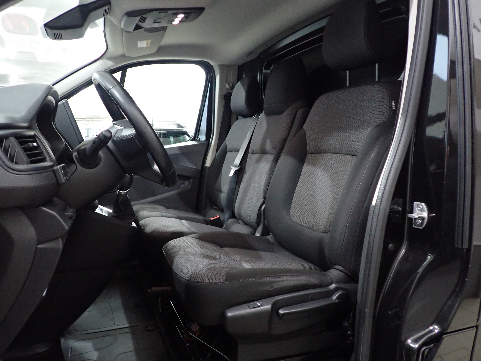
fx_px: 389
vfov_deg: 49.7
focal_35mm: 28
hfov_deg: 63.4
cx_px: 240
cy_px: 180
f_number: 2.2
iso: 640
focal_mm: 5.05
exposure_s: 1/30
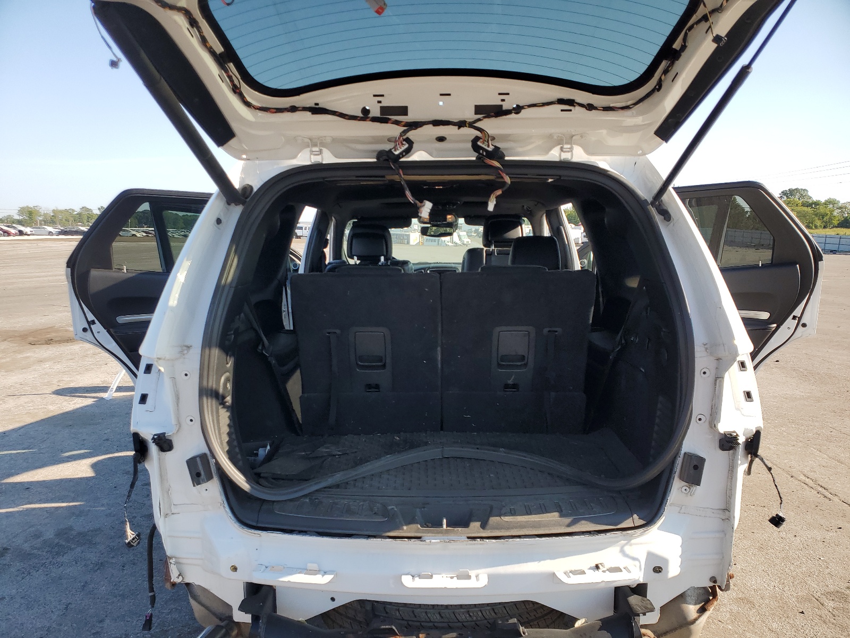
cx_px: 425
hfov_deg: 67.3
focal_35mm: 26
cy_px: 319
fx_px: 638
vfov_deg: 53.1
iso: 50
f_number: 1.5
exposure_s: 1/909
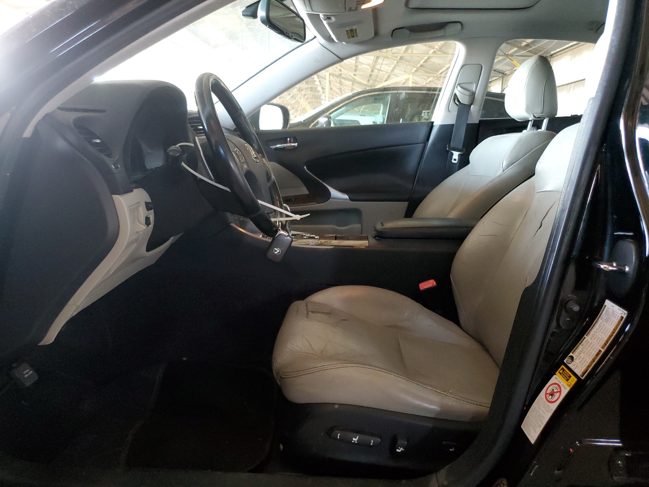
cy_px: 244
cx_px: 324
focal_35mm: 26
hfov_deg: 67.3
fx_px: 487
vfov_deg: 53.1
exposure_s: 1/60.2
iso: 406
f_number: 1.5
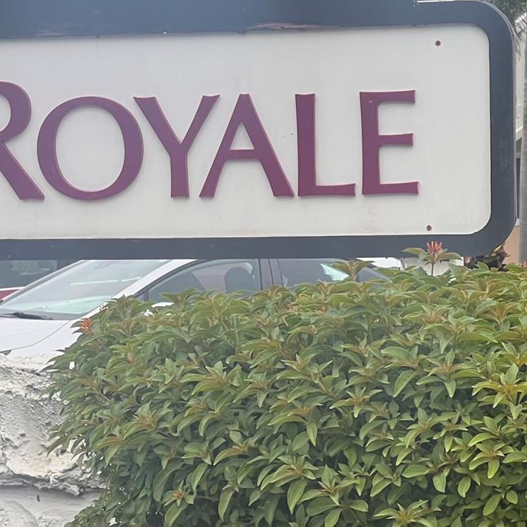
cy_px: 372
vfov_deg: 9.1
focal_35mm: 191
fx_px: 3290
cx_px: -9
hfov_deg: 9.1
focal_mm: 9
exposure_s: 1/264
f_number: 2.8
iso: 32
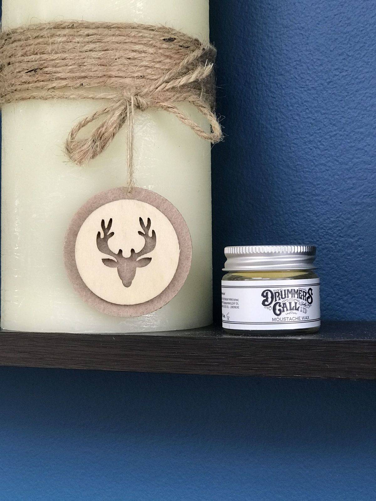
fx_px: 826
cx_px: 188
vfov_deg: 33.8
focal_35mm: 57
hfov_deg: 25.7
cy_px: 250
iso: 100
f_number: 2.8
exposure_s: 1/50
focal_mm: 6.6
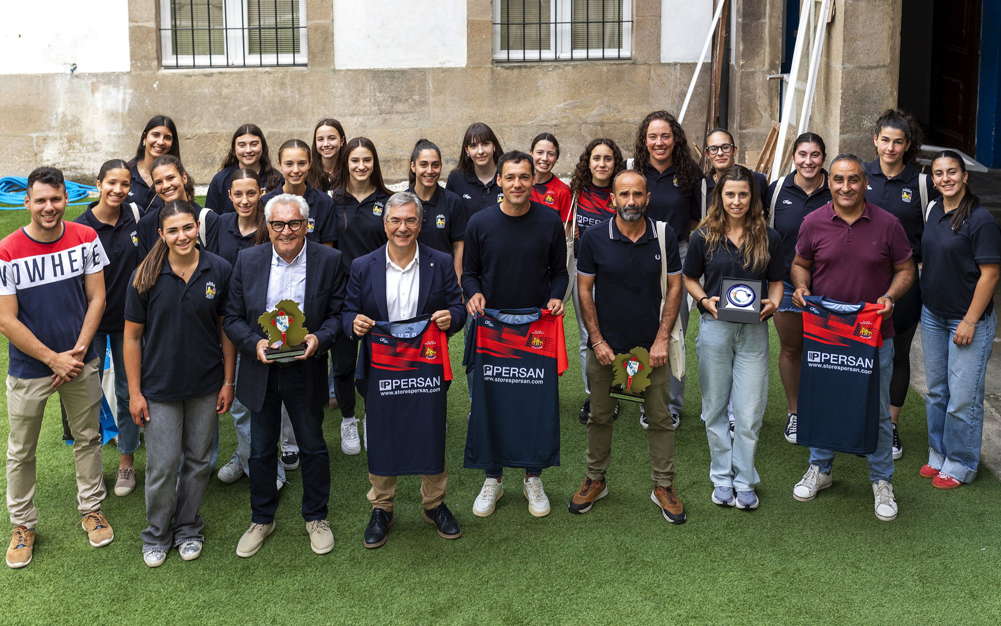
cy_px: 316
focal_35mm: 36
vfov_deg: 35.3
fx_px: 982
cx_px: 497
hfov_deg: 54.0
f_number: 4
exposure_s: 1/160
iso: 100
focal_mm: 35
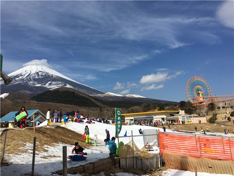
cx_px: 117
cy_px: 88
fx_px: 196
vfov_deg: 48.2
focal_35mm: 29
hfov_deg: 61.7
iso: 25
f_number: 2.2
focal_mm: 4.15
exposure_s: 1/3205
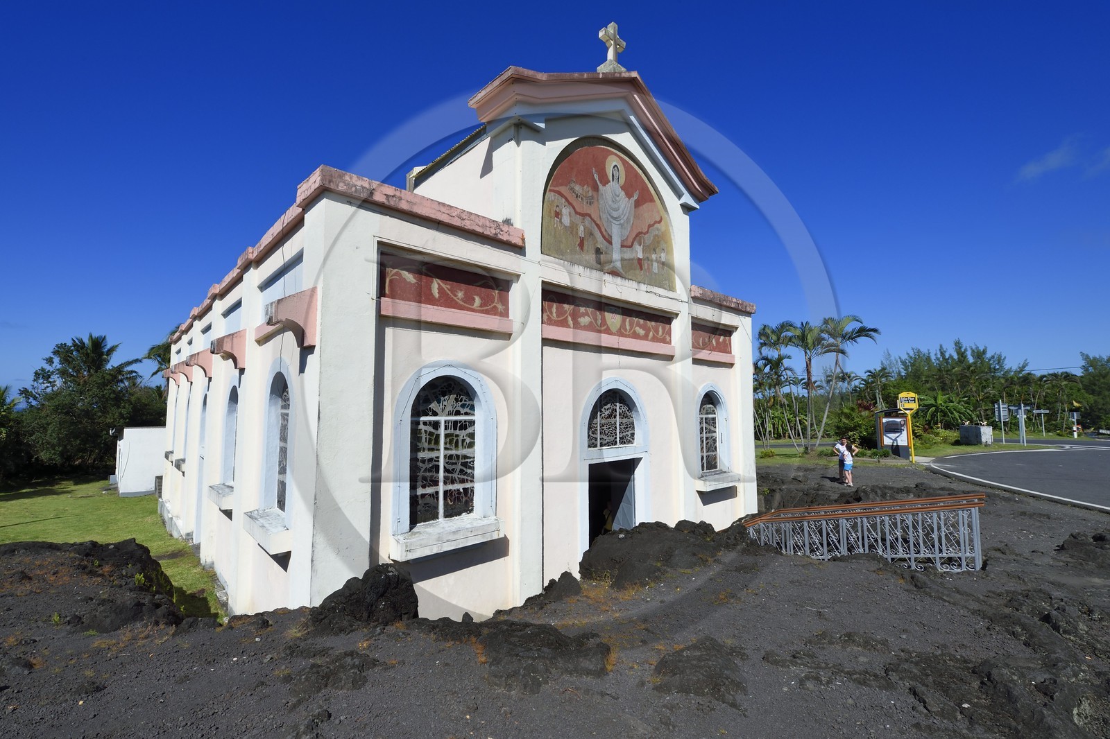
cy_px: 370
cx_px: 555
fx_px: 432
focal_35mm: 14
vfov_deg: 81.2
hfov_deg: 104.3
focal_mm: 14
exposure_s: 1/250
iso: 200
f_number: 14
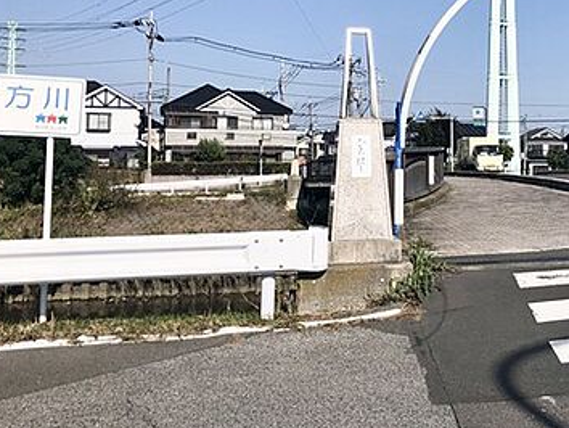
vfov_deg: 29.4
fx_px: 806
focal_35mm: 49
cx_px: 452
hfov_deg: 37.5
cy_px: 128
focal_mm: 3.99
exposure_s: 1/3745
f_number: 1.8
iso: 25
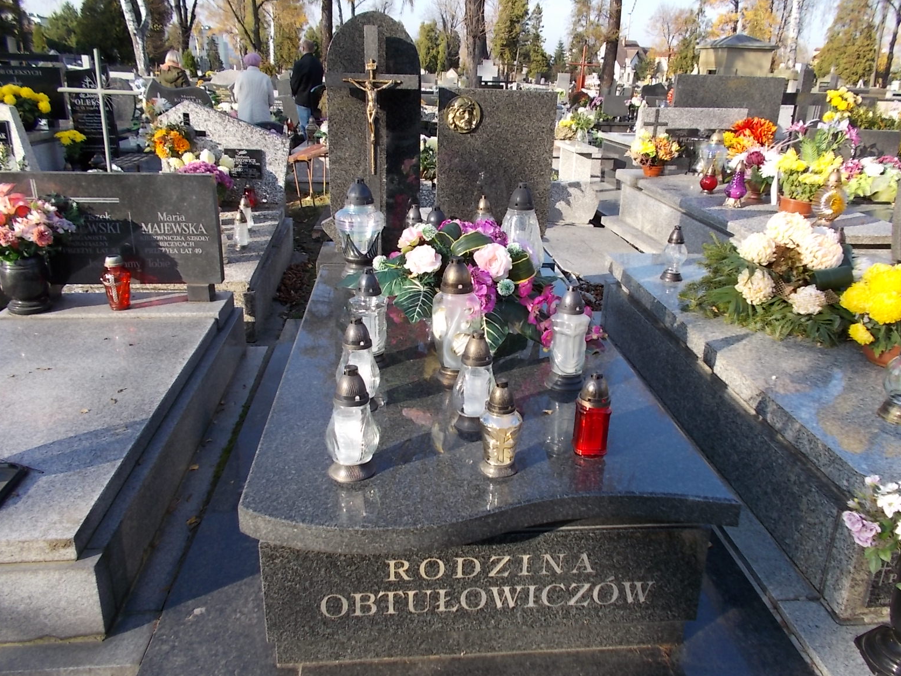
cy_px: 340
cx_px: 461
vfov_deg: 51.4
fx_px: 703
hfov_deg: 65.3
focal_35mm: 27
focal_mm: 4.6
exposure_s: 1/320
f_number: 3.2
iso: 80
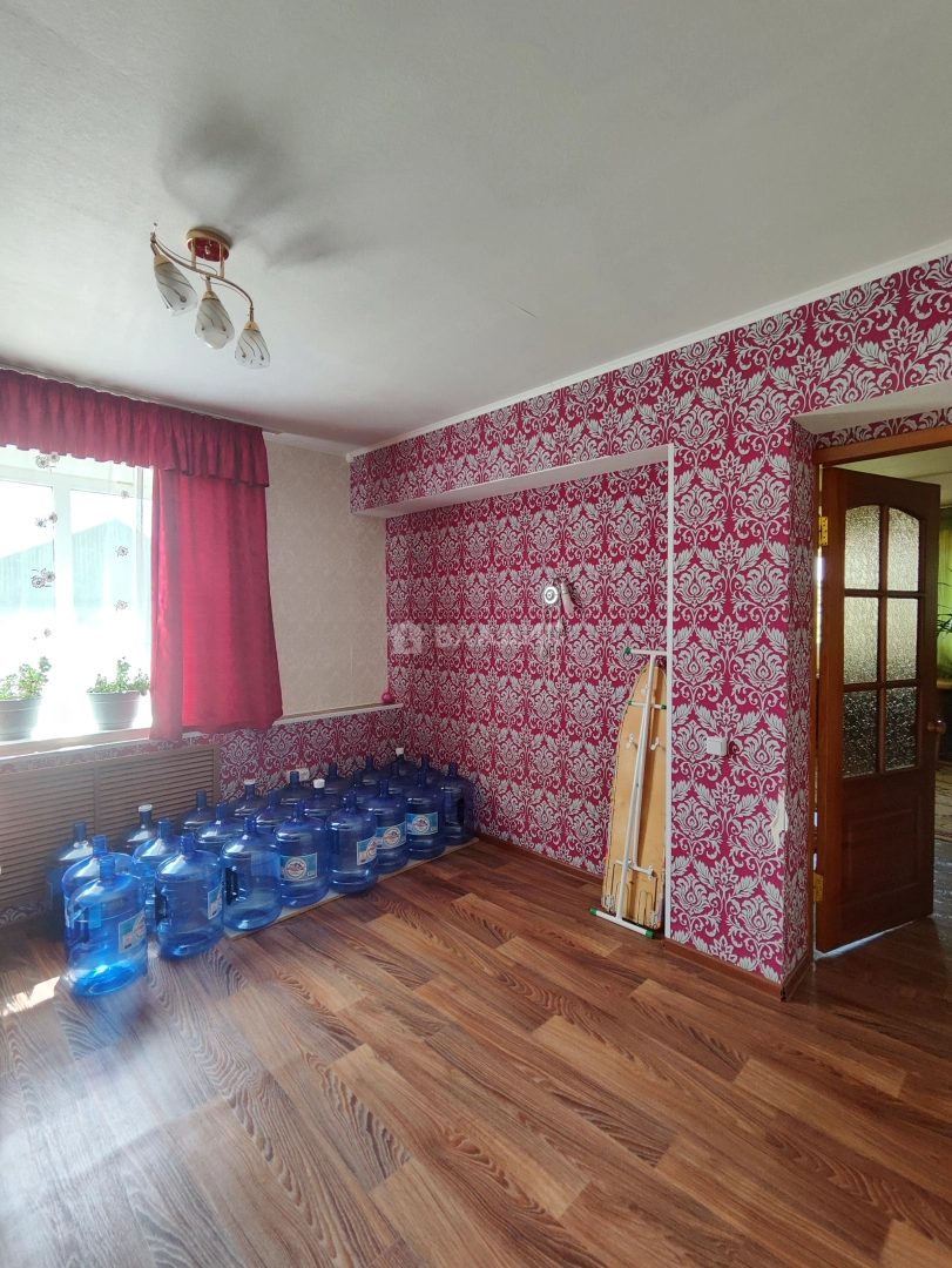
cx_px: 476
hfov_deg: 78.1
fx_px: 586
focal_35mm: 16
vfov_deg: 94.5
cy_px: 634
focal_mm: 1.65
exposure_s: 1/50
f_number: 2.2
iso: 58
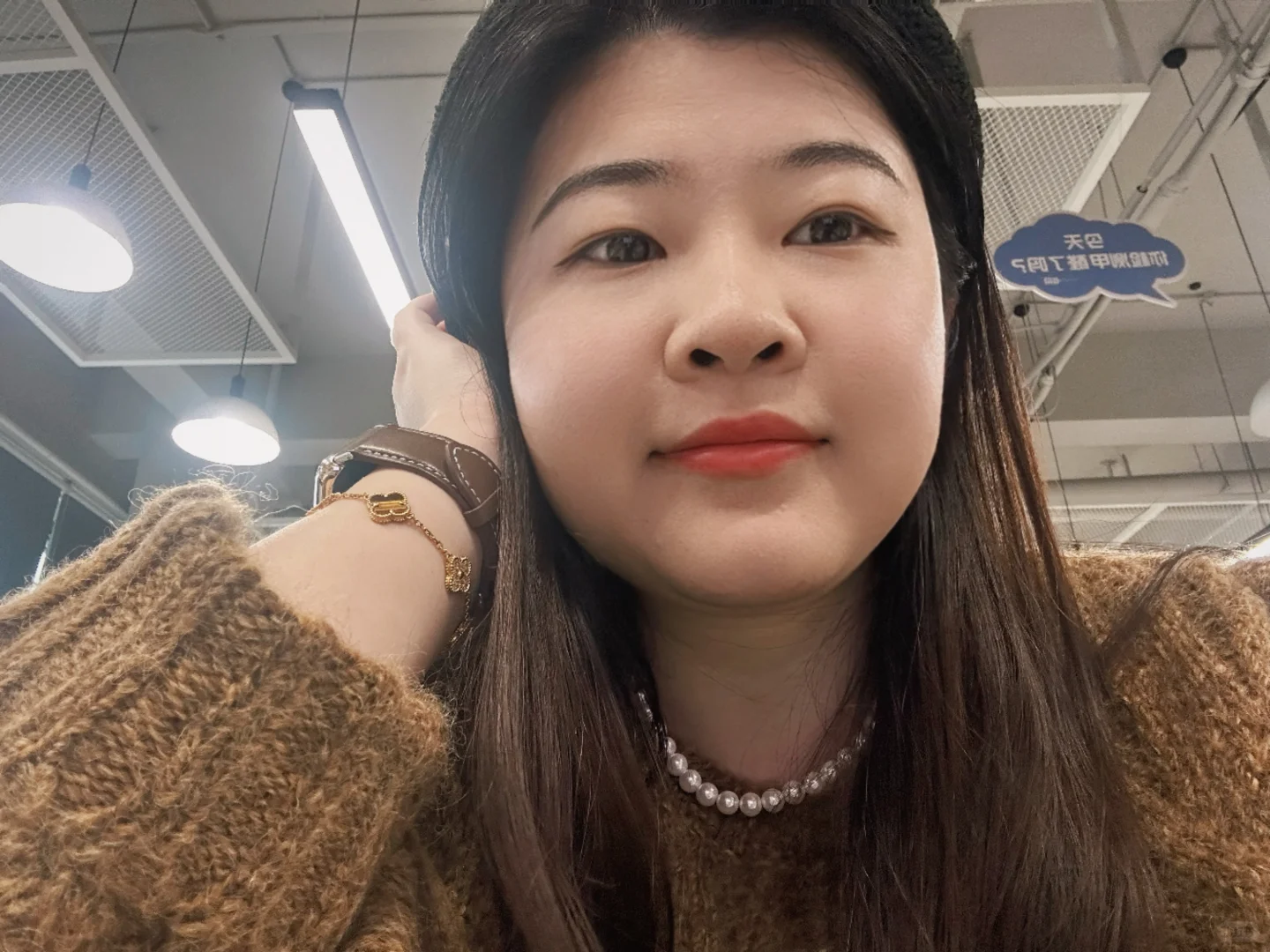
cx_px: 635
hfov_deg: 73.9
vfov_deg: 58.9
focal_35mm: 23
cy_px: 476
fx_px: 844
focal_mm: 2.69
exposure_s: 1/50
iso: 160
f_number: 1.9
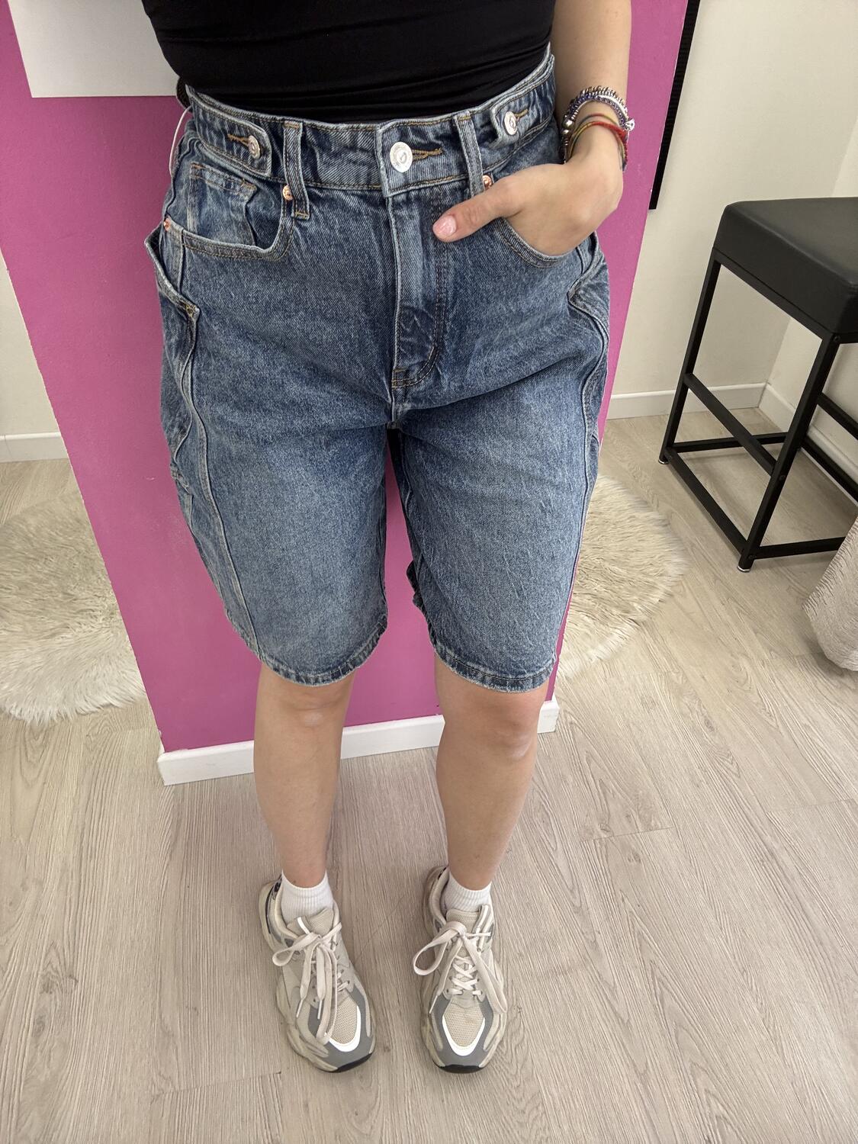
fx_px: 760
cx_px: 429
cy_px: 572
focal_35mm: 23
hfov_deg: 58.9
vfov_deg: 73.9
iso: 64
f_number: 1.9
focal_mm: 2.69
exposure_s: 1/50
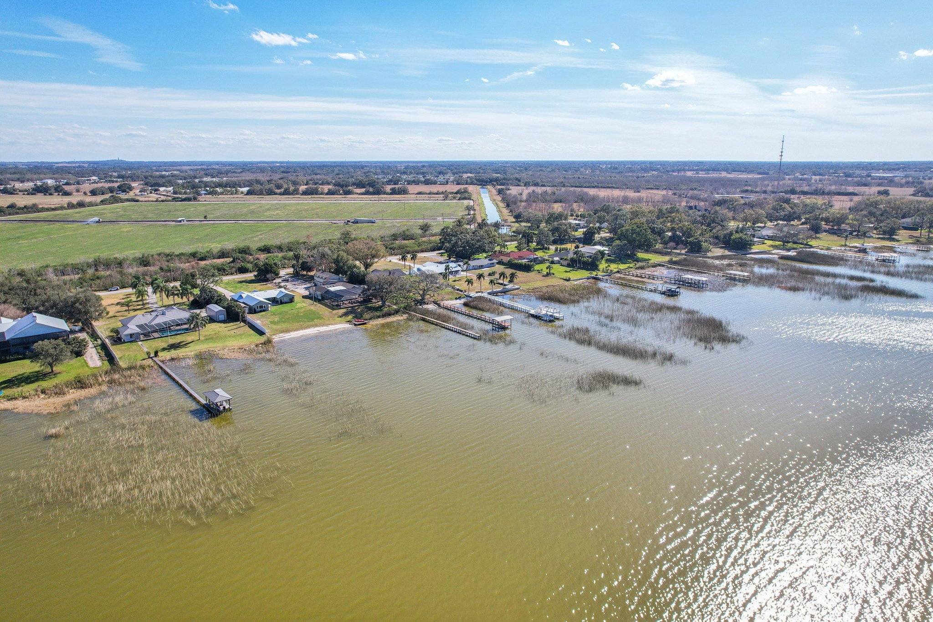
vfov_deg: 57.2
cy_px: 311
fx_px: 570
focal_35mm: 22
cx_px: 466
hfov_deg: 78.6
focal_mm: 8.4
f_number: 2.8
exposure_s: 1/2000
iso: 100
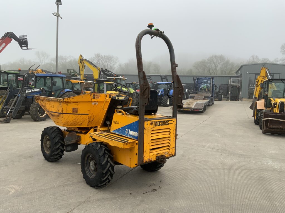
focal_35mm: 29
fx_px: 239
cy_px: 106
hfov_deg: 61.7
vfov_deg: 48.2
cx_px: 142
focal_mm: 3
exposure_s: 1/362
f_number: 1.8
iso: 16
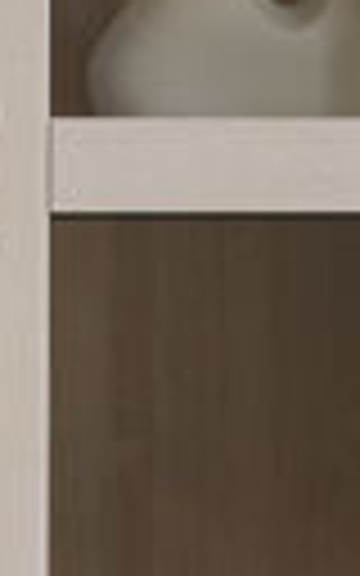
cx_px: -461
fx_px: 10141
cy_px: 544
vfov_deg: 3.3
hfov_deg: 2.0
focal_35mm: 646
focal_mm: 85
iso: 320
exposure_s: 1/13
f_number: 1.8
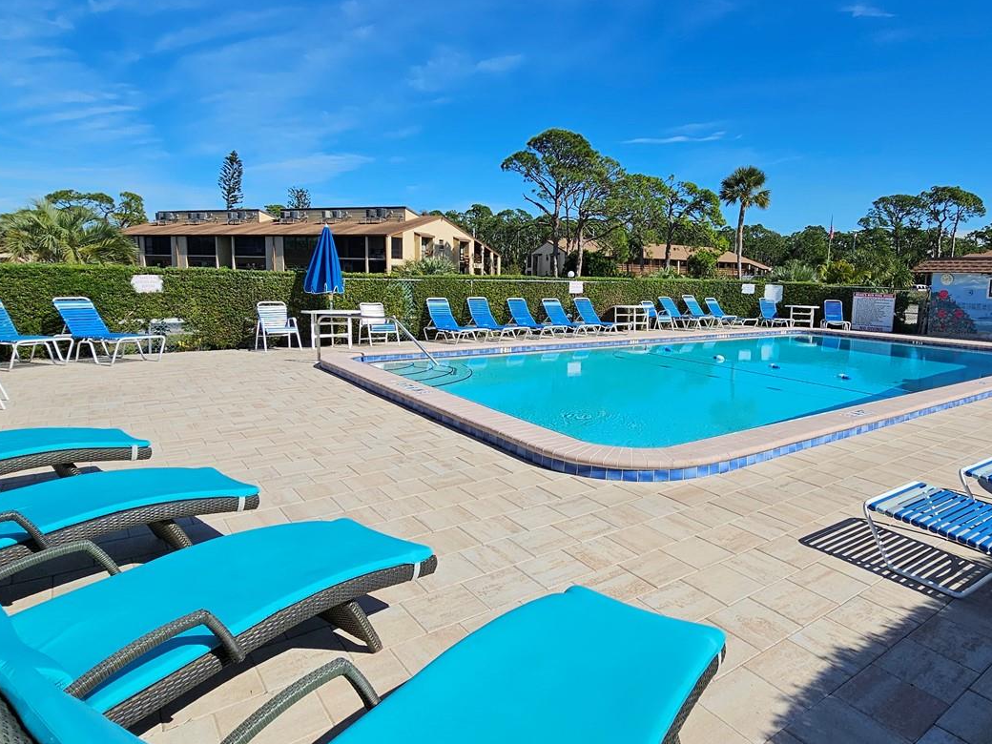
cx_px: 597
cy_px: 340
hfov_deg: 80.7
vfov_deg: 65.9
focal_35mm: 20
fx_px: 573
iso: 50
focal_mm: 2.2
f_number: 2.2
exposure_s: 1/4087
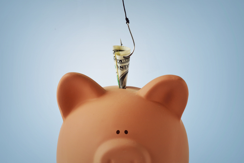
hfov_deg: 15.2
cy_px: 82
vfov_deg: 10.2
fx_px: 915
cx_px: 122
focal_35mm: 135
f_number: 14
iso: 100
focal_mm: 90
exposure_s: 1/2
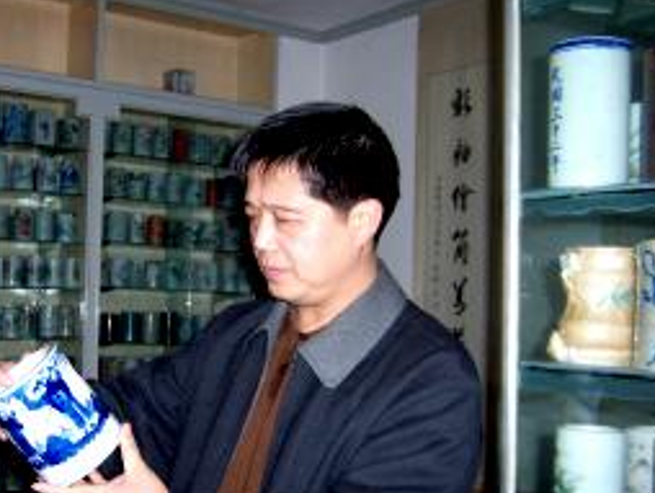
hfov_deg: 37.1
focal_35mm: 51
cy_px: 297
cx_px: 227
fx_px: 966
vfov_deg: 28.5
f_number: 2.8
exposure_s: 1/60
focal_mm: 5.6
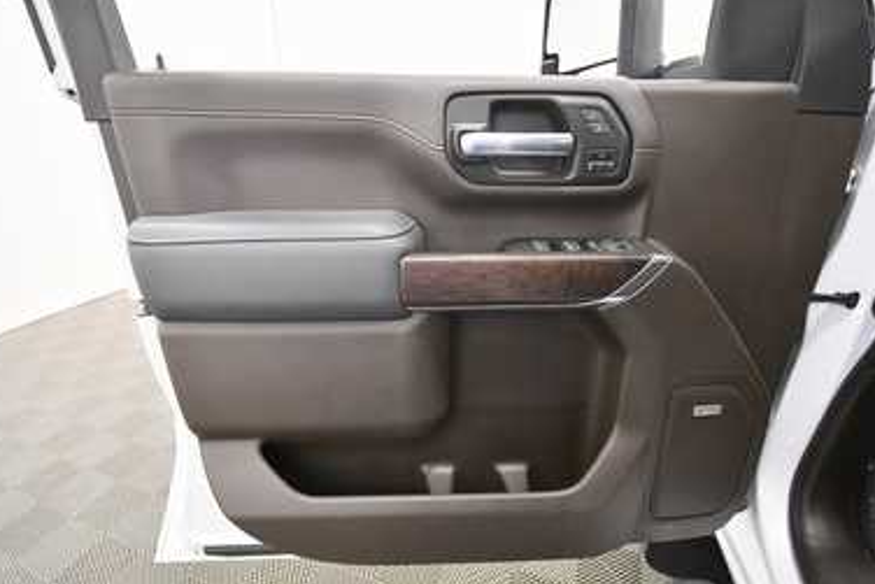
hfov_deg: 93.2
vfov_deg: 70.5
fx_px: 413
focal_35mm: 17
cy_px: 301
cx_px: 431
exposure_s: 1/125
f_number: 4.8
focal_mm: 11
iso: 2200
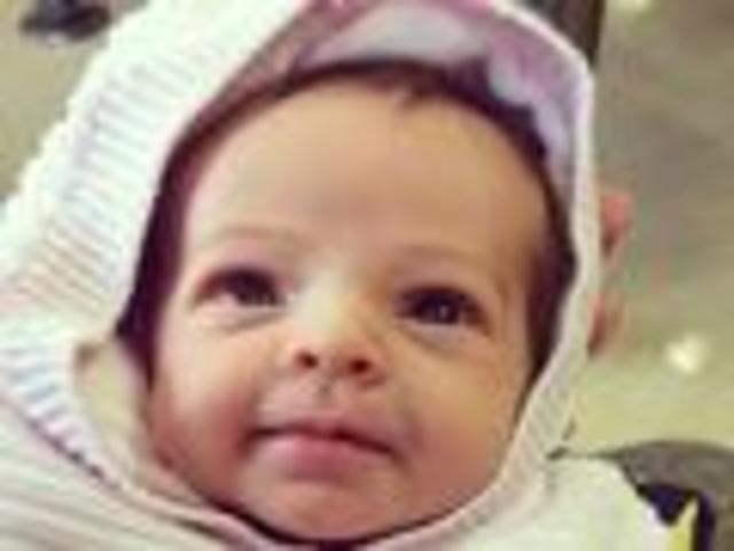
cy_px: 276
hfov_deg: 60.0
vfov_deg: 46.8
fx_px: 636
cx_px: 367
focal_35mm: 30
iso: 50
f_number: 2.2
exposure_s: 1/30
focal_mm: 4.12
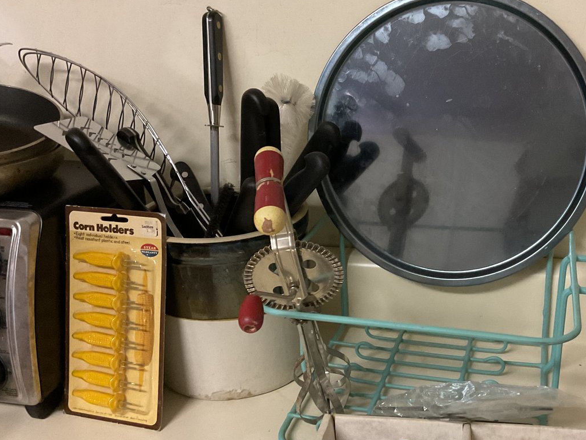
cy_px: 238
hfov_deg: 43.3
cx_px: 386
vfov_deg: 33.6
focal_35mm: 43
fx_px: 728
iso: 250
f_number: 1.8
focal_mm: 3
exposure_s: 1/60
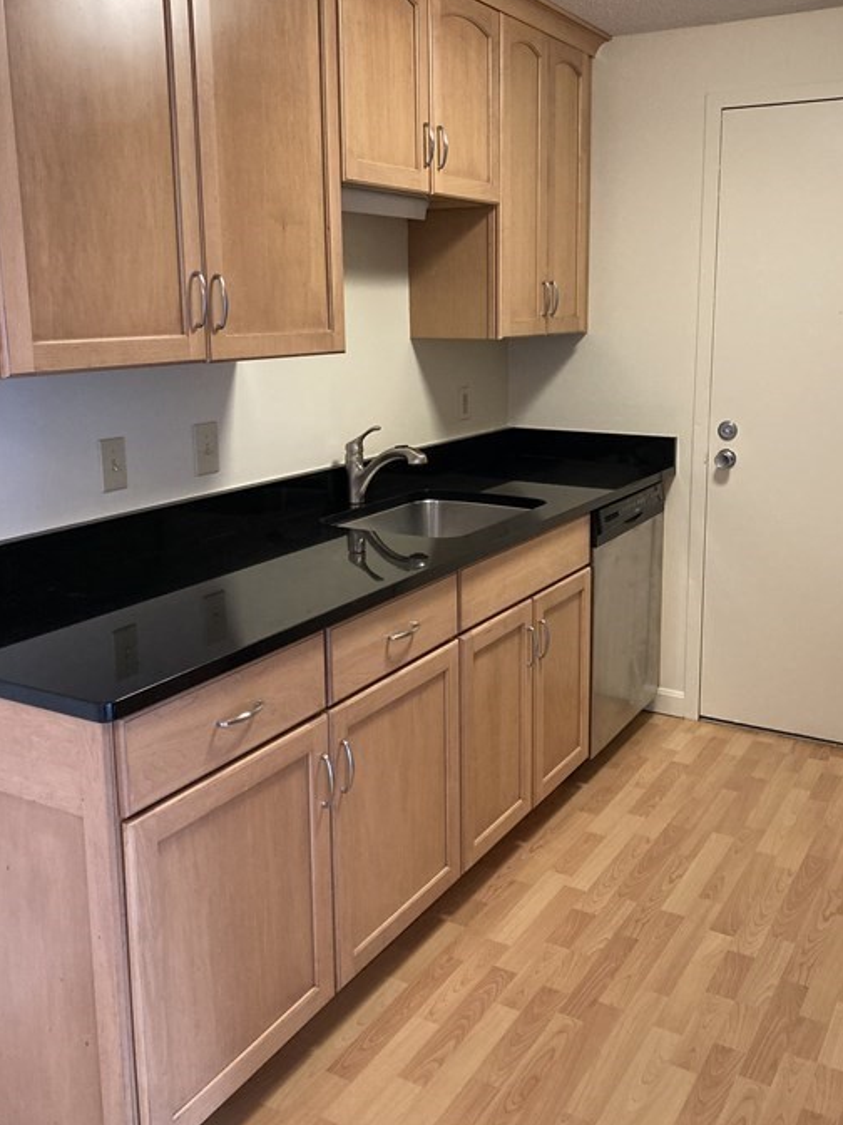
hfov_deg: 44.1
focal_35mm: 32
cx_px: 475
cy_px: 497
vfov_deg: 56.7
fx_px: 1039
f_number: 1.8
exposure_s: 1/60
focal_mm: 3.99
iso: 320
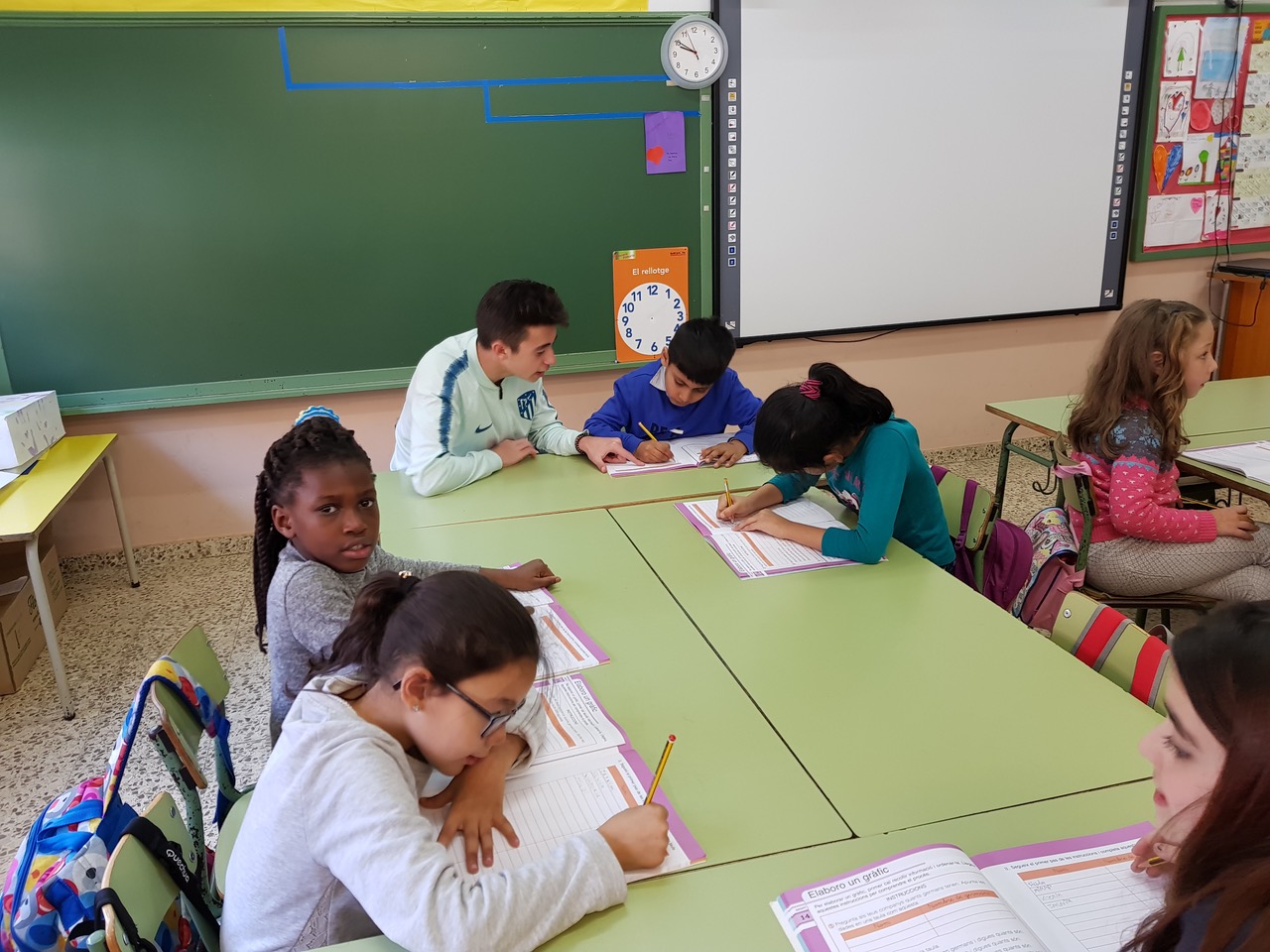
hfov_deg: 67.3
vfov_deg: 53.1
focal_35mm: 26
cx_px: 635
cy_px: 476
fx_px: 954
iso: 100
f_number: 1.7
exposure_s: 1/50
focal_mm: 4.2
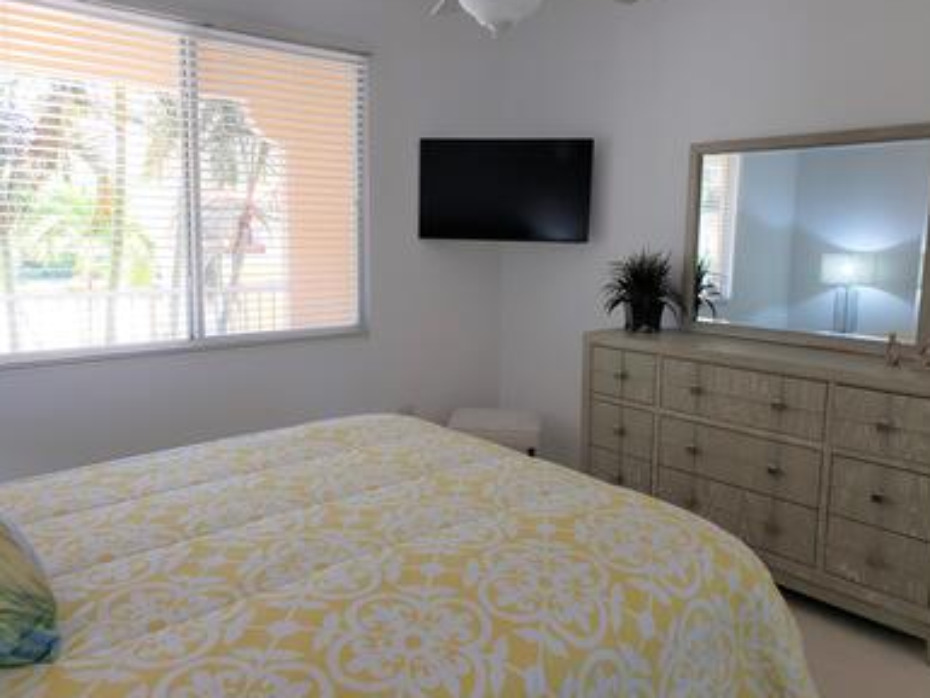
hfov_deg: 65.3
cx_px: 478
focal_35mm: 27
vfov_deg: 51.4
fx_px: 726
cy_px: 345
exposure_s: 1/60
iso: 64
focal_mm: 4.3
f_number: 2.4
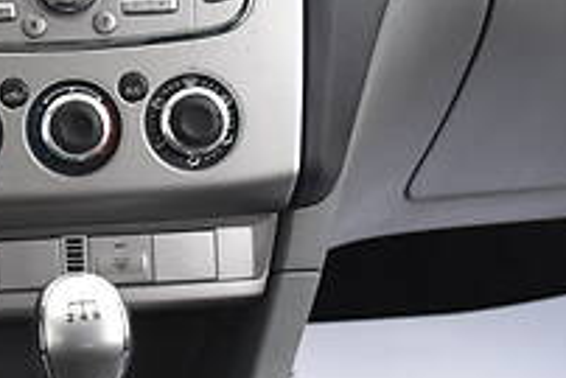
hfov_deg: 20.0
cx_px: -132
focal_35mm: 95
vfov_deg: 14.4
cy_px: 197
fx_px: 1495
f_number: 5
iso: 400
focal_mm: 24
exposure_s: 1/100
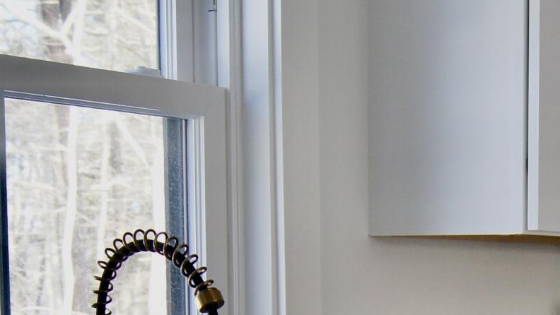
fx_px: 1589
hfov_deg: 19.3
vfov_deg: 10.7
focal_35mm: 107
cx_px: 593
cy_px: 539
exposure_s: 1/160
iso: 500
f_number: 4
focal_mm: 18
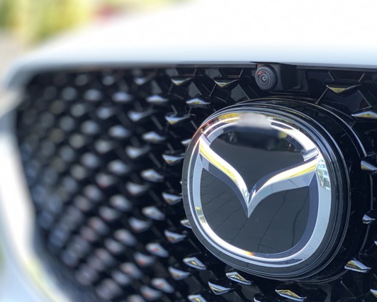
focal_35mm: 62
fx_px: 692
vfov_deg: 24.6
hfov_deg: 30.4
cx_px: 153
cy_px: 170
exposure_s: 1/122
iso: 64
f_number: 2.4
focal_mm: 6
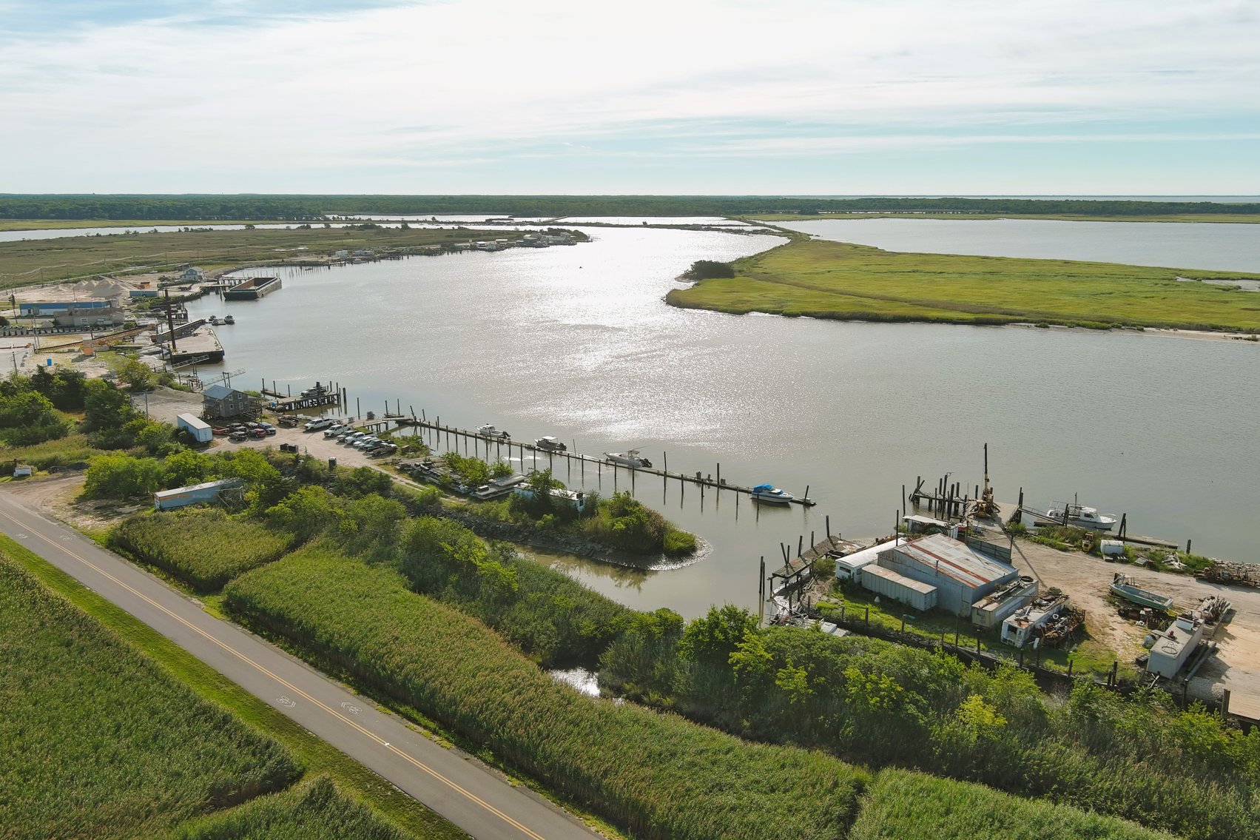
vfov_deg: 45.0
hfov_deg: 63.7
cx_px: 630
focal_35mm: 29
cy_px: 420
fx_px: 1015
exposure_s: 1/2500
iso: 100
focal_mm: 10.57
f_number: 2.8
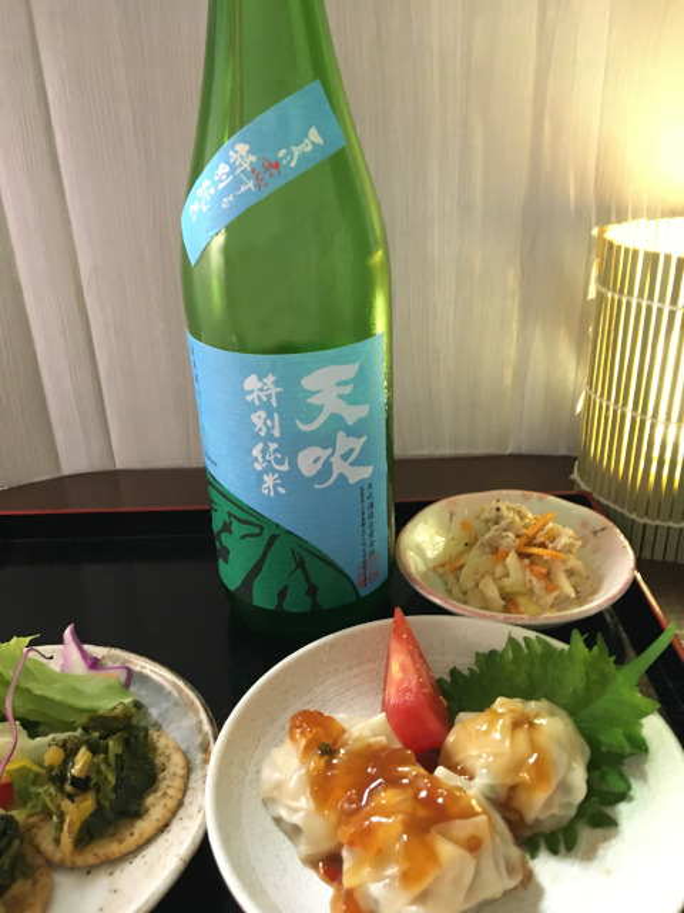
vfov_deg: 61.7
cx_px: 342
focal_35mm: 29
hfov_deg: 48.2
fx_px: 764
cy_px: 456
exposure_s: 1/15
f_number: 2.2
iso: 250
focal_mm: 4.15
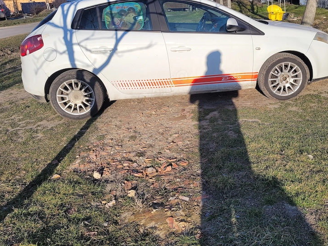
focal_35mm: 36
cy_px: 114
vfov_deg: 39.7
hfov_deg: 51.1
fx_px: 341
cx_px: 193
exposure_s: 1/2116
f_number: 1.8
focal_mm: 5.4
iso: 40
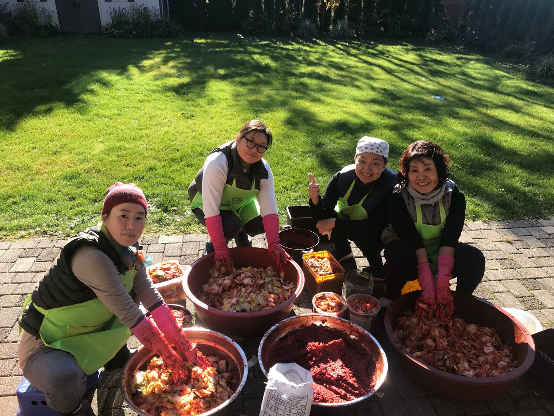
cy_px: 208
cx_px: 277
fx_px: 448
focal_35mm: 28
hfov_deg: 63.4
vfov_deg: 49.7
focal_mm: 3.99
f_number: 1.8
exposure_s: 1/526
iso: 20
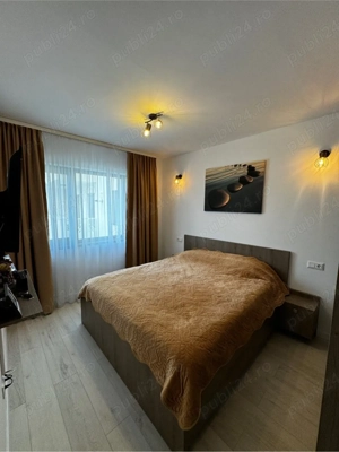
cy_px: 226
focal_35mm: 14
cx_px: 170
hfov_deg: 85.7
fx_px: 183
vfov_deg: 102.1
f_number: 2.2
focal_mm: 2.22
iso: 100
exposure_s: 1/100
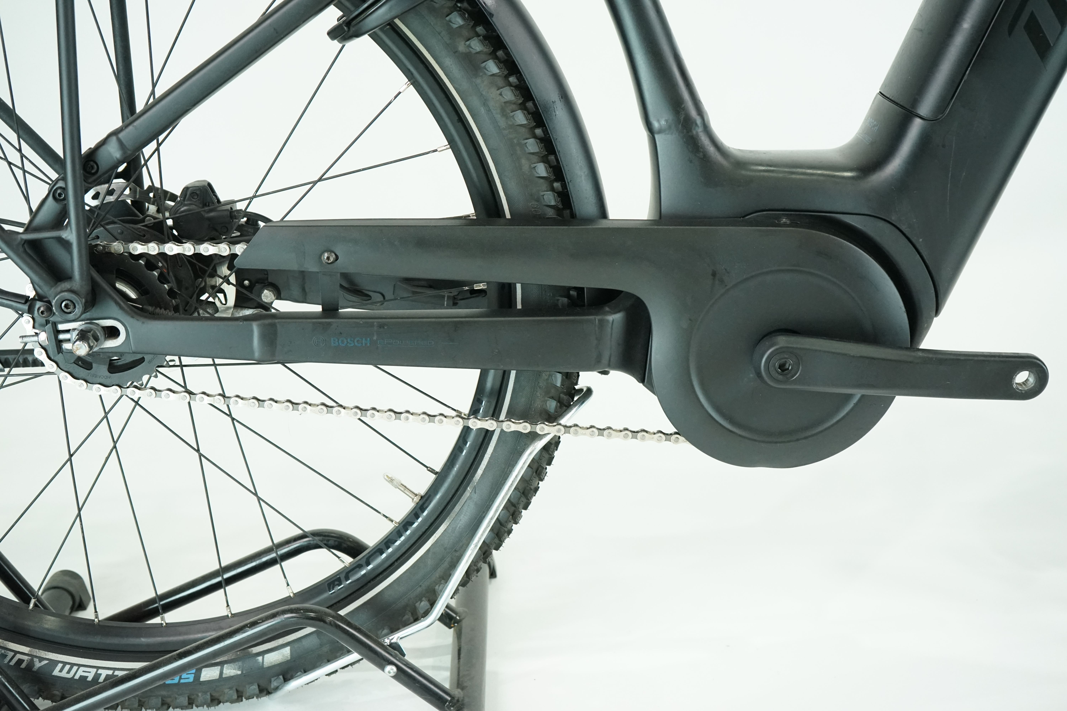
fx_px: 1334
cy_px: 356
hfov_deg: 43.6
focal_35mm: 45
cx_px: 534
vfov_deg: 29.9
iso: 3200
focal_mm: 45
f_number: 6.3
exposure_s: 1/200
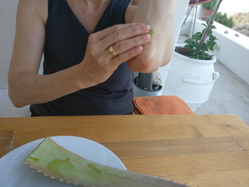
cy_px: 94
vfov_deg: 49.7
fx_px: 201
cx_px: 124
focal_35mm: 28
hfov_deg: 63.4
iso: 125
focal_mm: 4.26
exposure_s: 1/50
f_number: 2
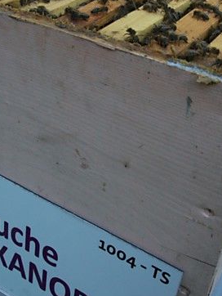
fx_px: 453
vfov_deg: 36.1
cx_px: 113
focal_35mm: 53
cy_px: 139
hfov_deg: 27.6
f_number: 2.9
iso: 80
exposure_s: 1/160
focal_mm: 5.7
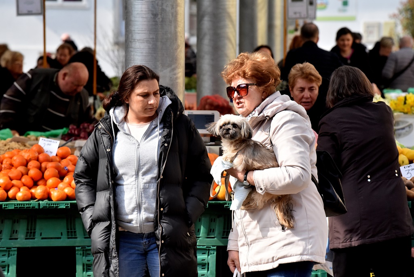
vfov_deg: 7.2
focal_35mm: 190
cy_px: 138
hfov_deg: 10.8
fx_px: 2186
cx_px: 207
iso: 2500
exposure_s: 1/4000
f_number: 7.1
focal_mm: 190
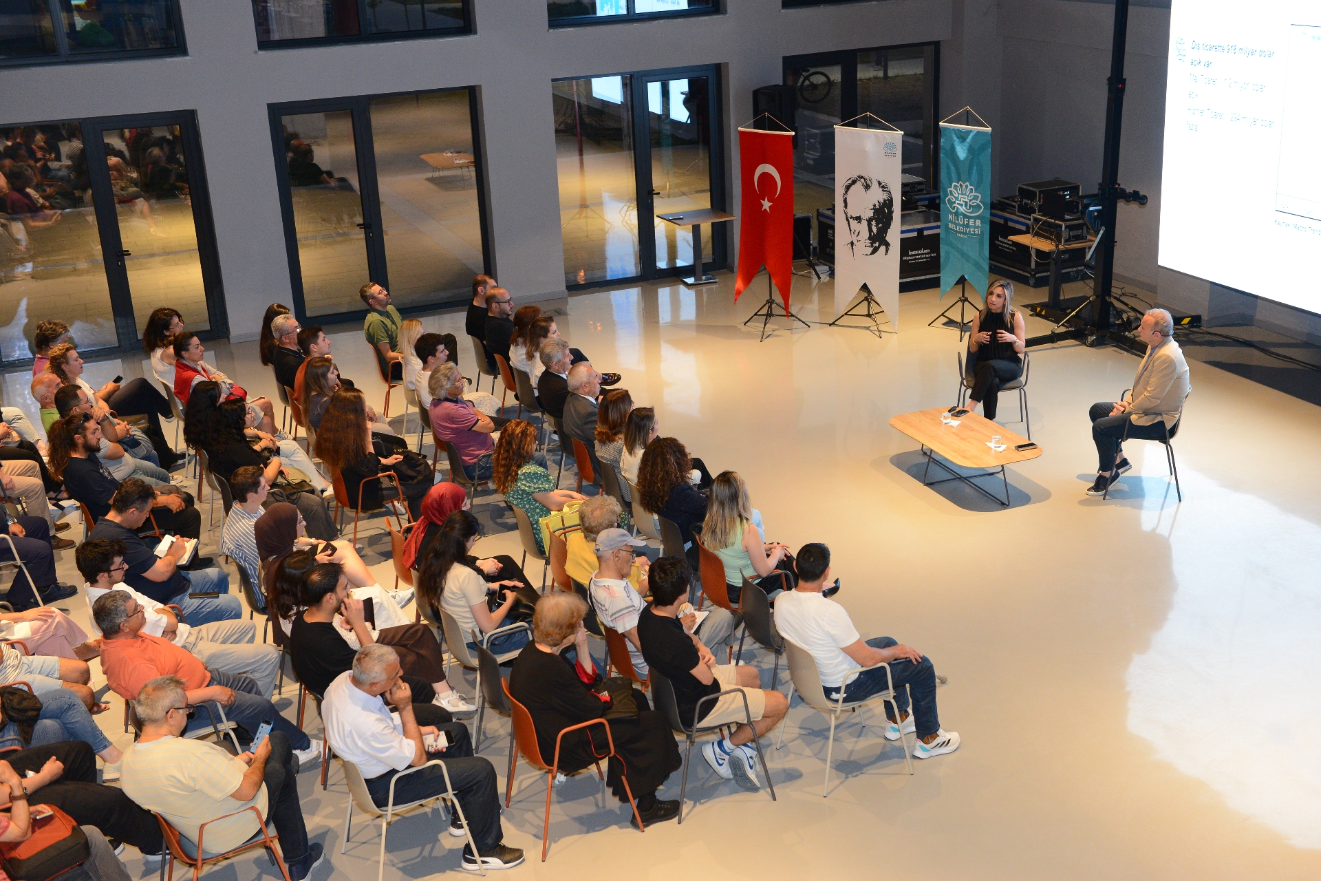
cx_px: 660
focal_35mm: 42
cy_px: 440
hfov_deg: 46.4
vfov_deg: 31.9
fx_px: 1541
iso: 2000
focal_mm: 42
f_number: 3.5
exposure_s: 1/125
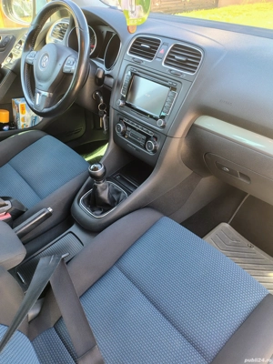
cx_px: 136
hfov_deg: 54.9
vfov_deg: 69.4
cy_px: 182
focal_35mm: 25
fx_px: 263
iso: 364
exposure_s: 1/50.1
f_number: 1.7
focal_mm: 4.71
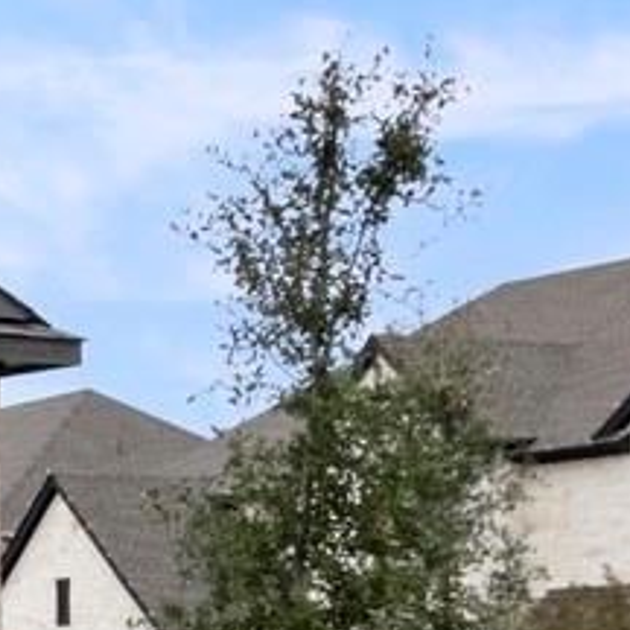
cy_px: 382
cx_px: -1086
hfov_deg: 10.4
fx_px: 2759
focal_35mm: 134
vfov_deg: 13.0
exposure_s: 1/250
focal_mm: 14
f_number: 8
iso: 400
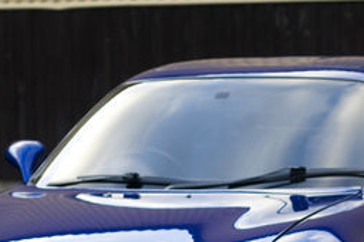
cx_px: 253
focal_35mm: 188
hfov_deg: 10.9
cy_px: 265
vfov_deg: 7.2
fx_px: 1898
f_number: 2.5
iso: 200
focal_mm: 50
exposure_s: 1/320
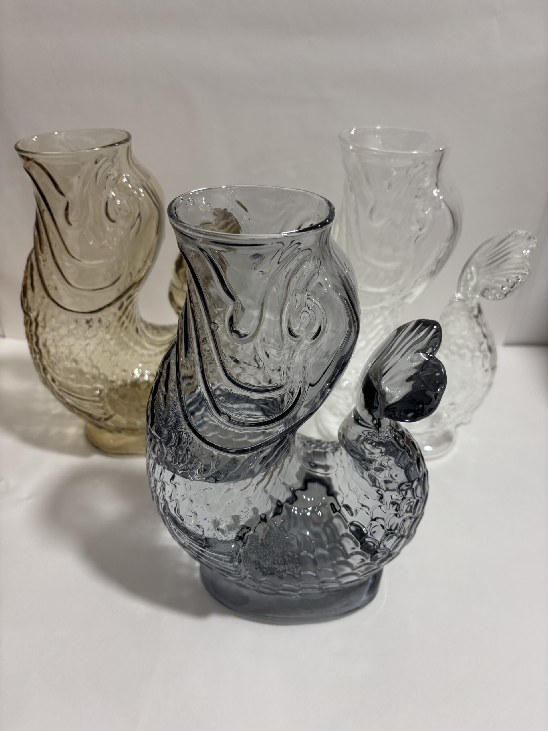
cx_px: 274
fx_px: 549
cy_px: 366
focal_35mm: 26
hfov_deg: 53.1
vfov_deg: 67.3
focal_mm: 5.96
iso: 125
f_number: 1.6
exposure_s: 1/100
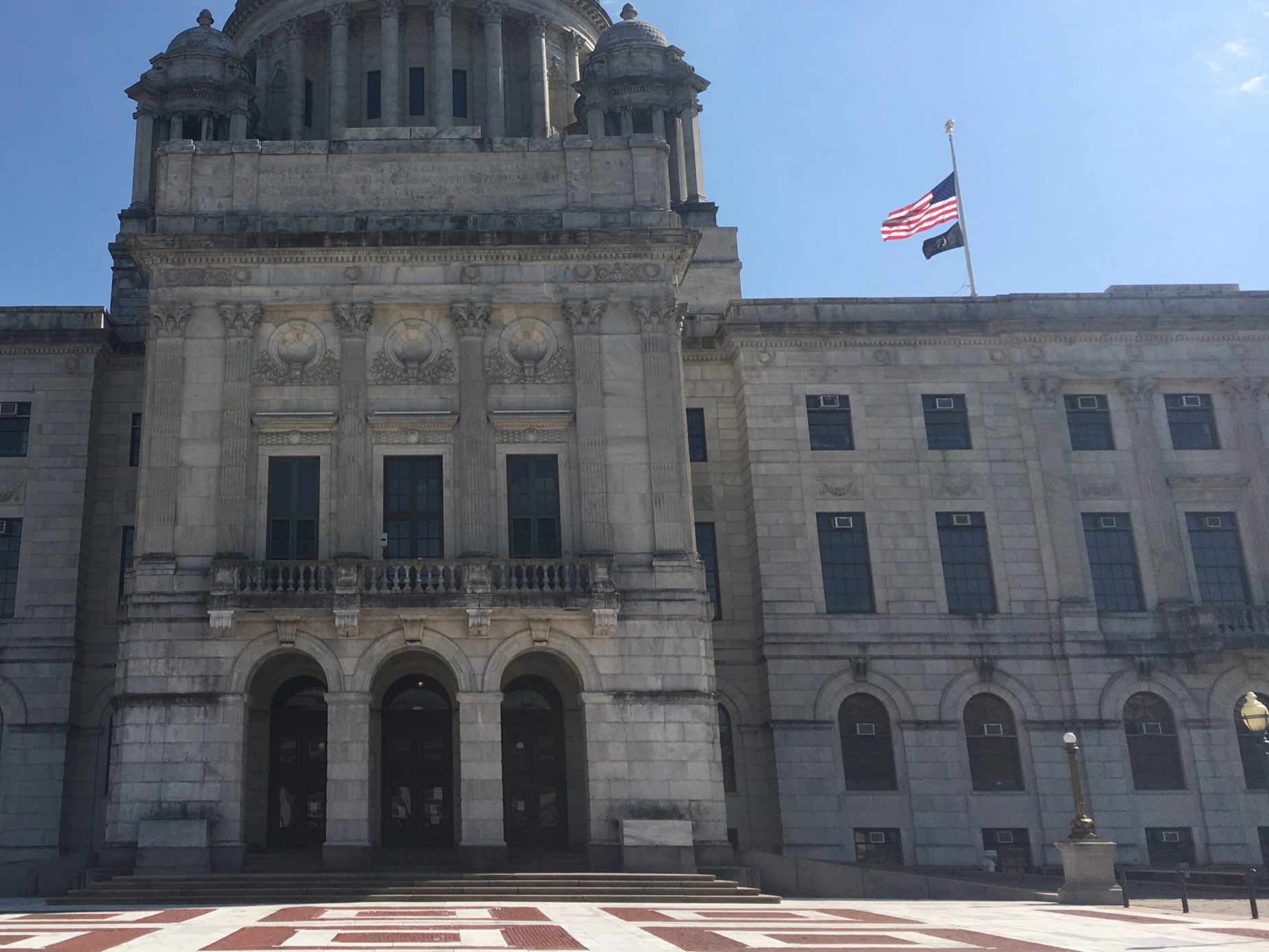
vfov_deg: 35.5
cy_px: 302
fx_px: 1466
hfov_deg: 45.9
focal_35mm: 40
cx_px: 405
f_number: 2.2
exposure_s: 1/2653
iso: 25
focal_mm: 4.15
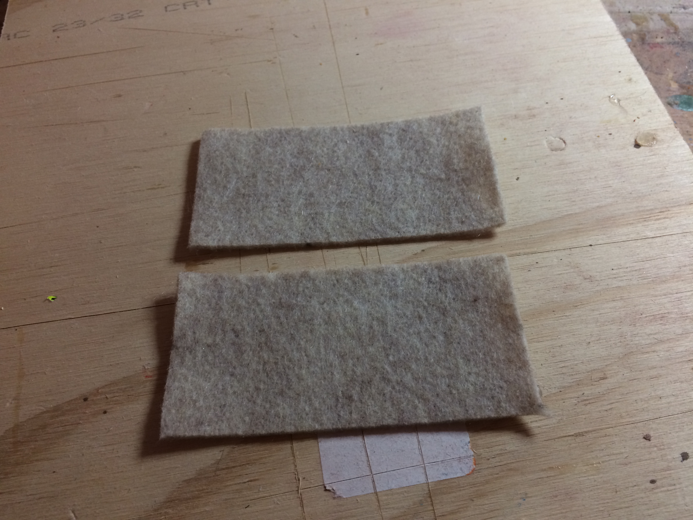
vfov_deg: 48.2
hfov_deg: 61.7
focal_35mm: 29
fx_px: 581
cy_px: 260
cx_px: 346
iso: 100
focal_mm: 4.15
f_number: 2.2
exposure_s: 1/30
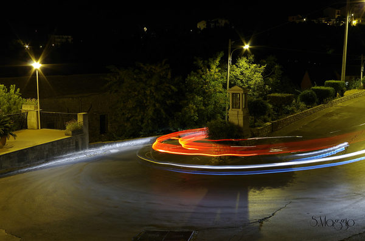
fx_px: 465
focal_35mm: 46
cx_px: 182
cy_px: 120
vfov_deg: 29.1
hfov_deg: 42.8
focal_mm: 30.63
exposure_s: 8
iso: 100
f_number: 8
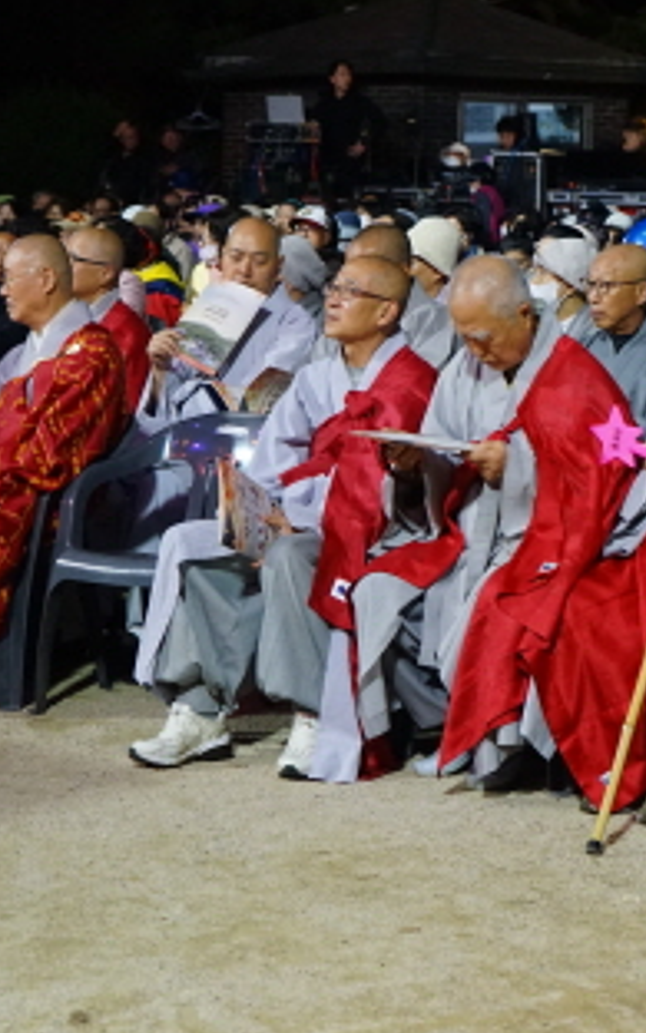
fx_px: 2648
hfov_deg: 13.8
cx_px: 517
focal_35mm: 94
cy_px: 384
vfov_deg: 22.0
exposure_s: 1/60
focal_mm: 48
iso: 3200
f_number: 4.5
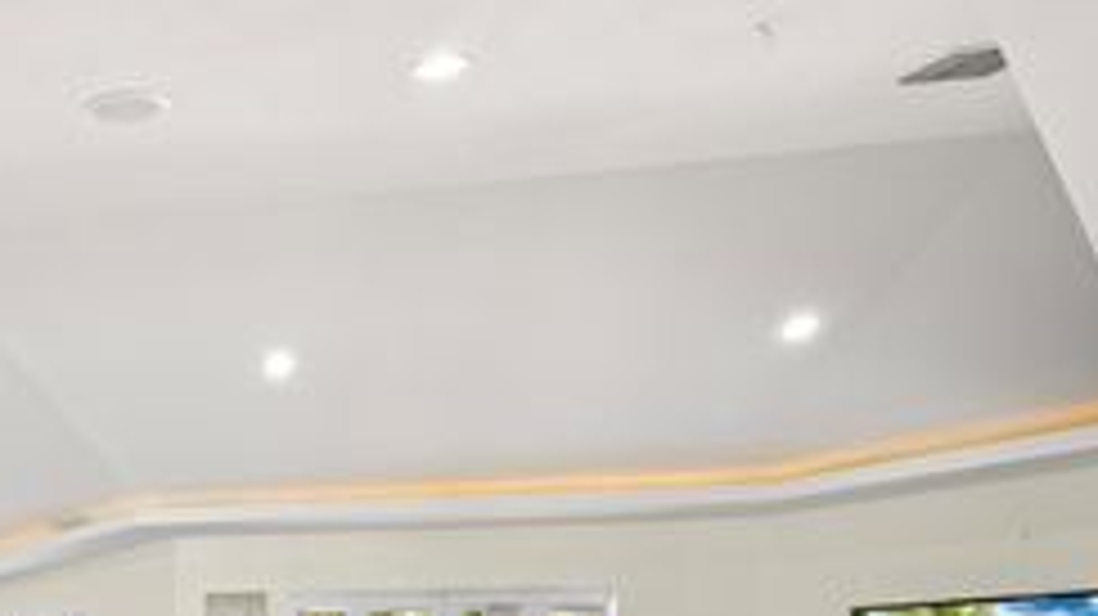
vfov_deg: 32.9
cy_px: 713
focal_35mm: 30
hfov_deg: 55.6
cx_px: 108
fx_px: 873
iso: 500
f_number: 8
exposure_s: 1/15
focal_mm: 14
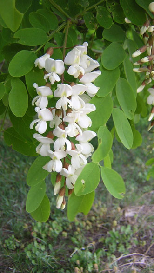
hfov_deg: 29.7
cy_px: 137
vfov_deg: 50.5
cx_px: 75
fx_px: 290
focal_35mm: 40
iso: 100
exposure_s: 1/116
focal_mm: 4.7
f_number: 2.6
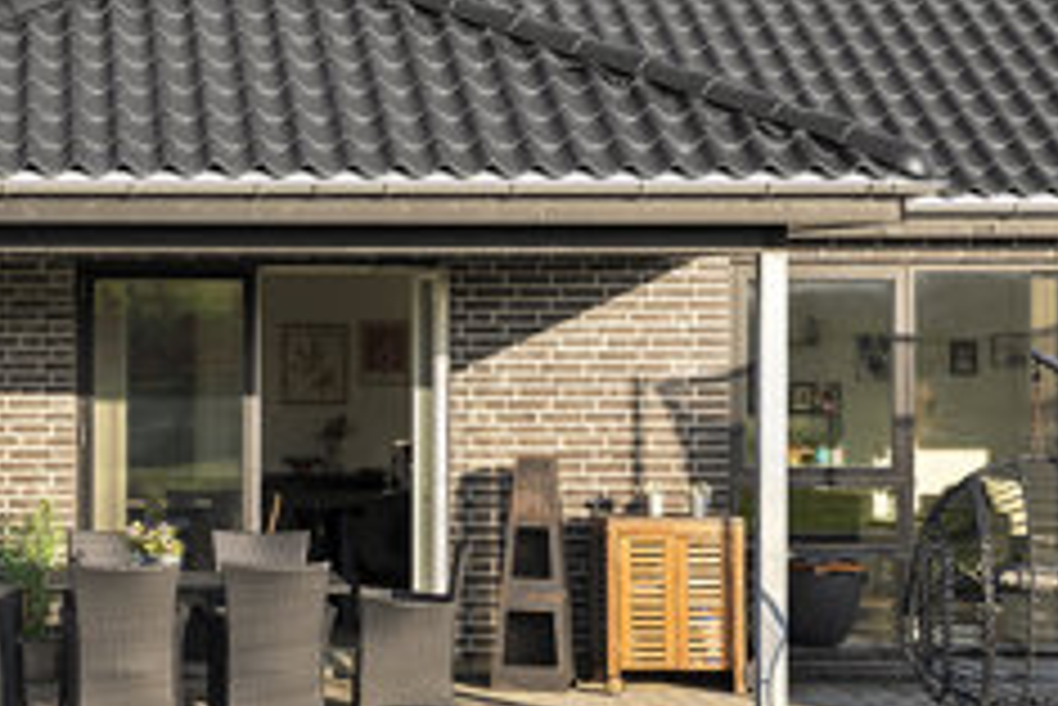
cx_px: 149
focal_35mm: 115
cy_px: 211
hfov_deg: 17.6
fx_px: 3382
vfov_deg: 11.9
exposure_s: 1/160
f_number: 8
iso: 200
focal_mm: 45
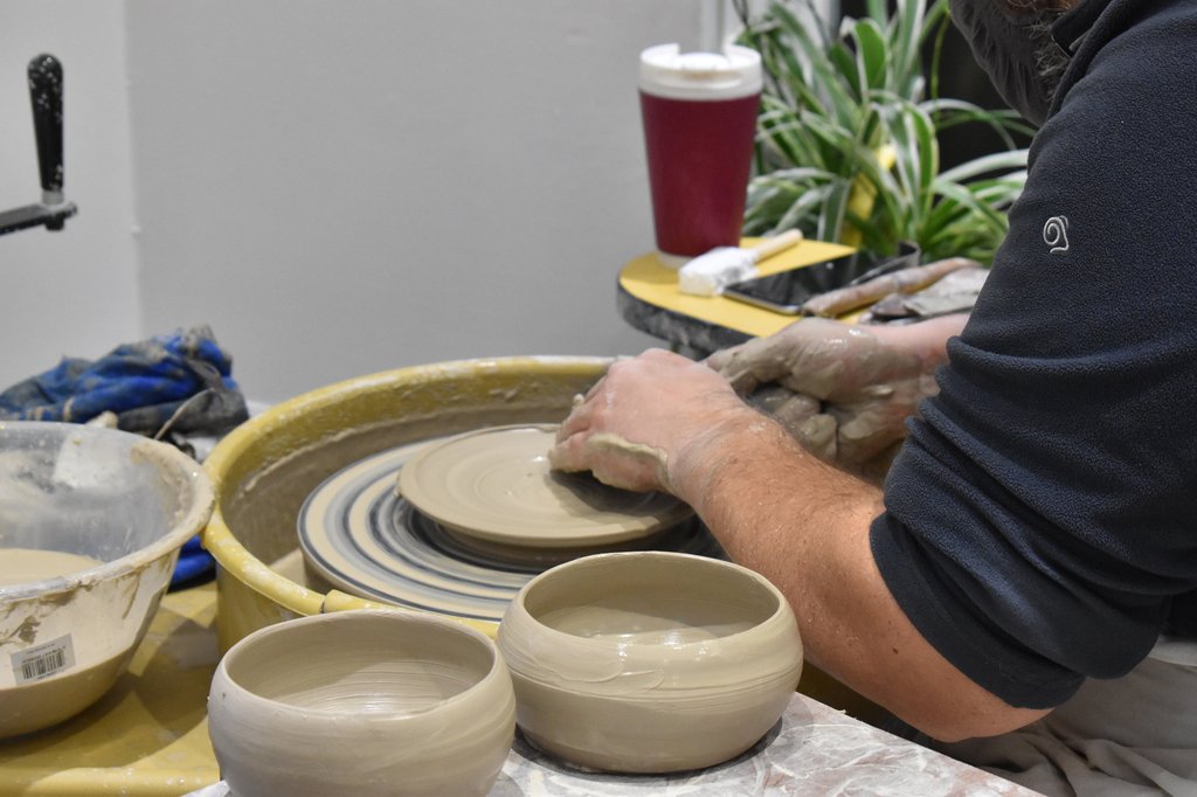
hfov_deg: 24.6
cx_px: 598
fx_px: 2742
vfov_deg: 16.5
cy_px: 398
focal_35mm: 82
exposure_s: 1/60
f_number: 6.3
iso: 4000
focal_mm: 55
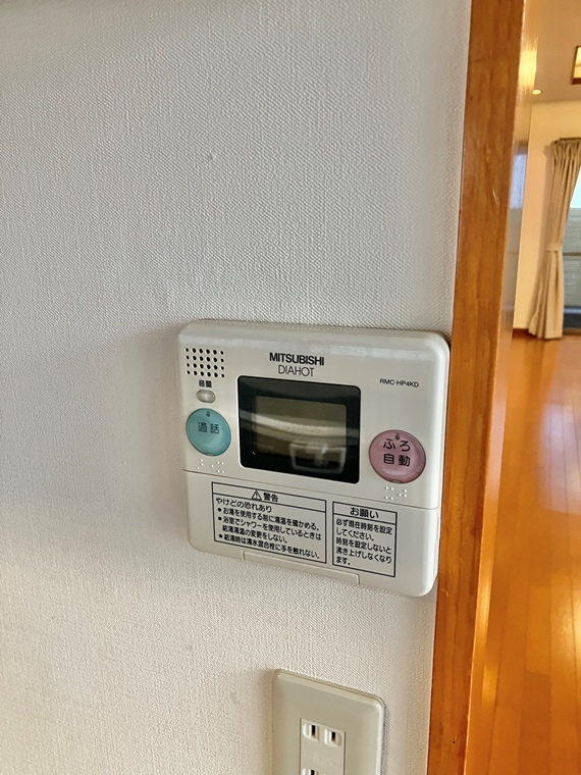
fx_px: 627
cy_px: 388
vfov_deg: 63.4
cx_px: 290
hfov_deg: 49.7
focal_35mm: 28
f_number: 1.8
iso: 160
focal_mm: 3.99
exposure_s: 1/50
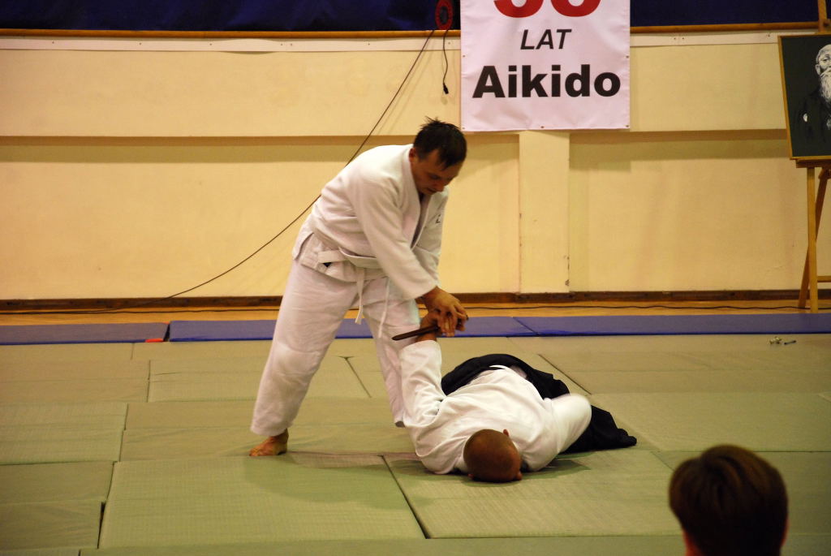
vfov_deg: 10.2
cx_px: 416
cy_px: 278
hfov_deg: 15.2
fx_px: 3119
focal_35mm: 135
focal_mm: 90
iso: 800
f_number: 5.6
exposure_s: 1/40
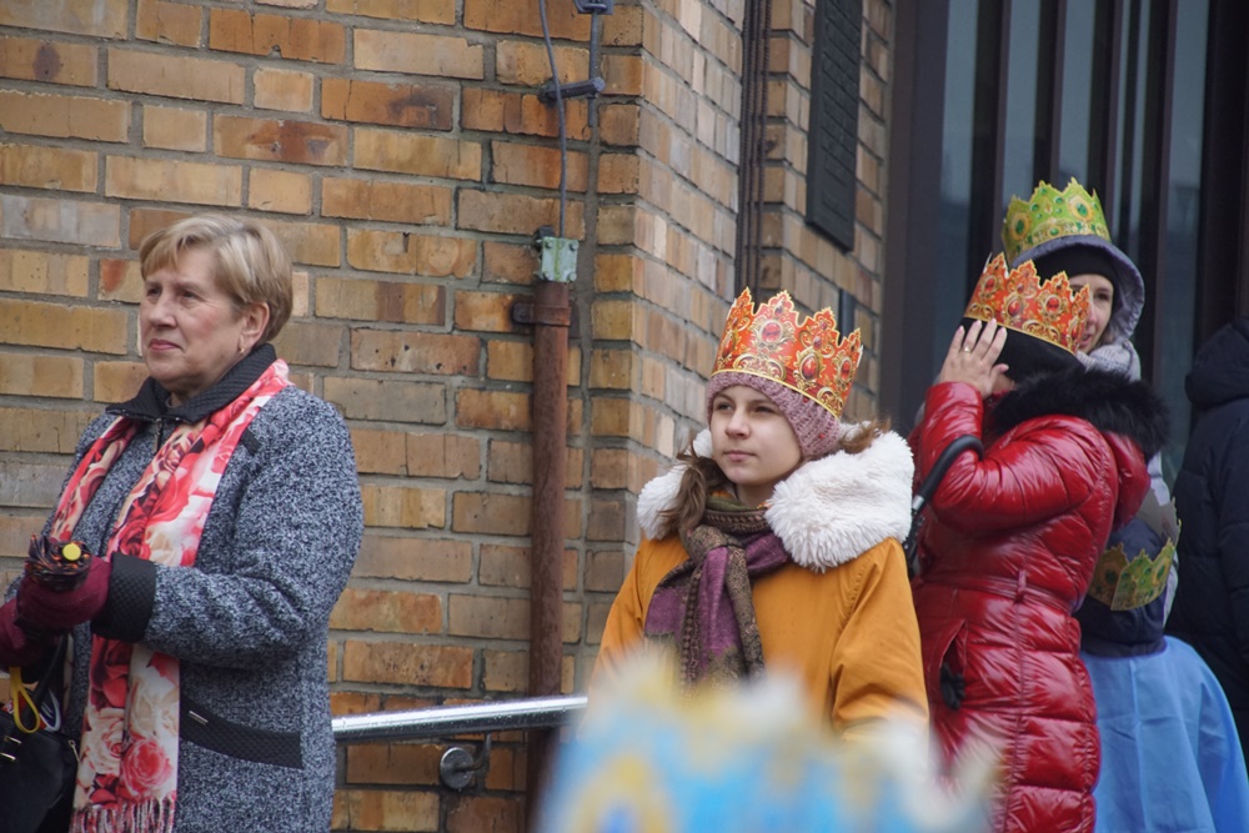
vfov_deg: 6.1
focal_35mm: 225
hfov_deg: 9.1
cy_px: 416
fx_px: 7807
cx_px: 624
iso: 1000
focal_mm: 150
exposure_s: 1/250
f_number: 5.6
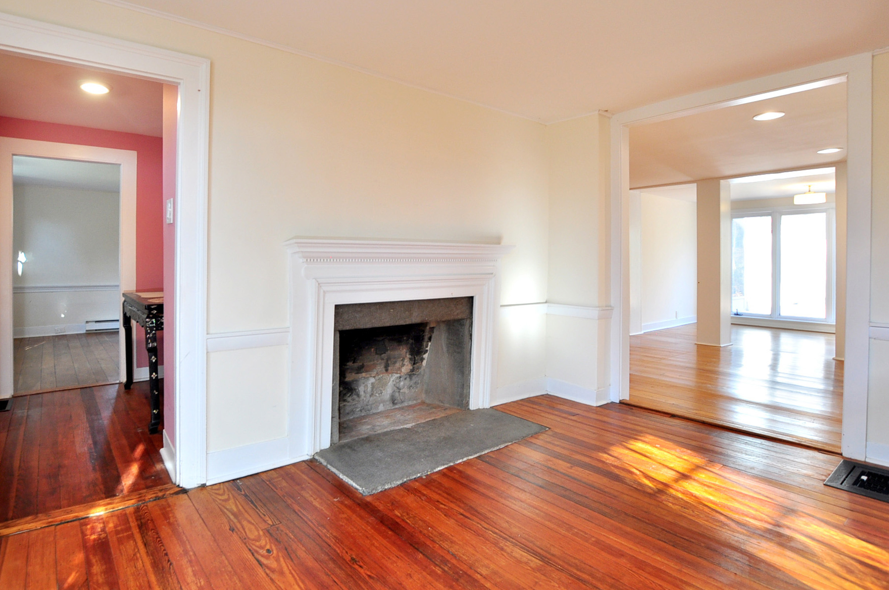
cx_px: 388
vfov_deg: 67.0
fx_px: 444
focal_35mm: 18
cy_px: 262
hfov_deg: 89.6
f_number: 4.5
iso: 320
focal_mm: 10
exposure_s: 1/40
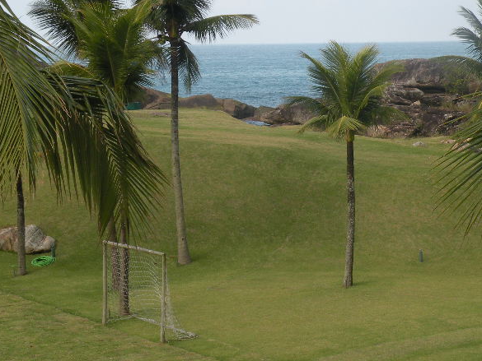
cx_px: 339
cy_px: 118
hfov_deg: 19.9
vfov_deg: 15.1
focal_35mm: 98
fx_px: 1365
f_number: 5.6
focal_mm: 9.8
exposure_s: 1/185
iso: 64
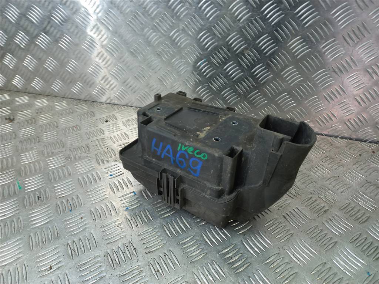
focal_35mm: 25
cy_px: 142
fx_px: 274
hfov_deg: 69.4
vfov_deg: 54.9
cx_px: 190
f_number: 1.8
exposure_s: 1/50
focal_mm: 4.6
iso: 40
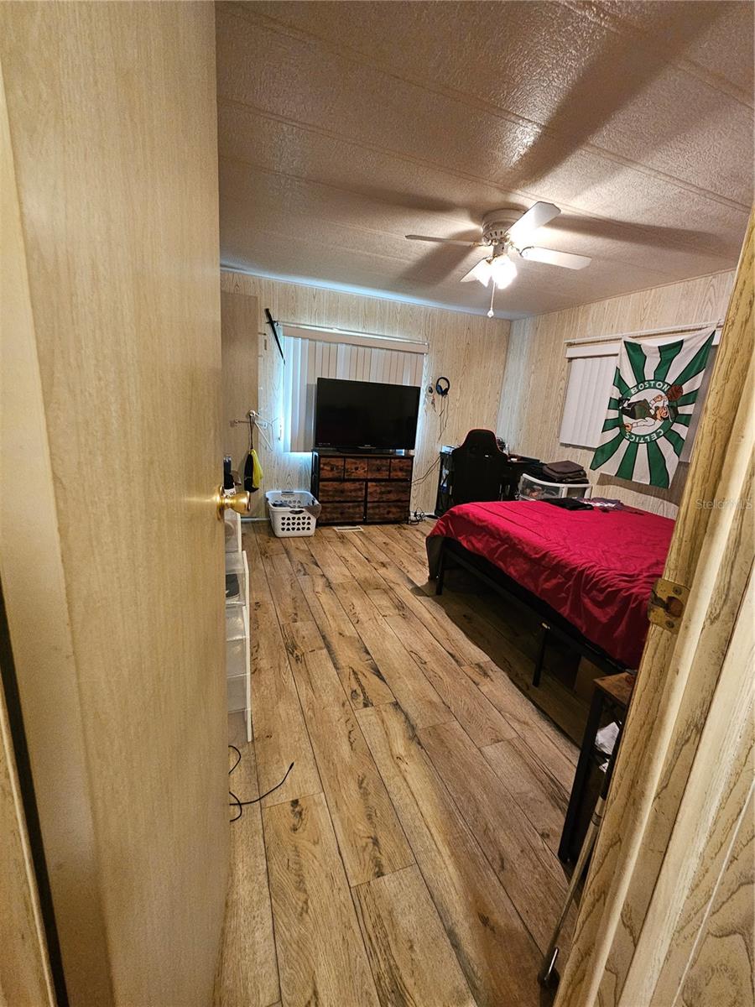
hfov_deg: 89.9
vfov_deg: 106.2
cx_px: 378
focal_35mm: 13
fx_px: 378
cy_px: 504
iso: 640
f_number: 2.2
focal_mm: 2.2
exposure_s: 1/30
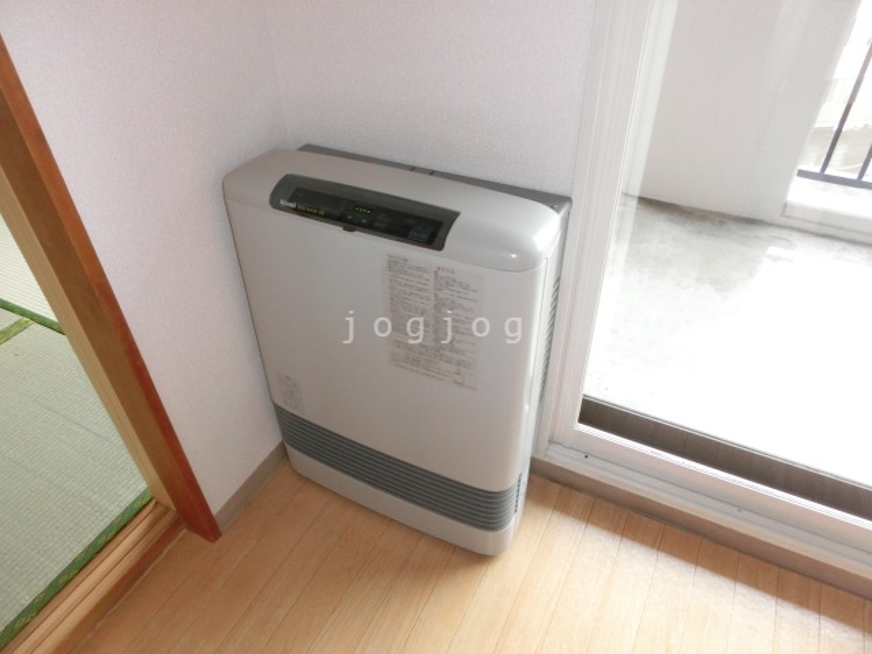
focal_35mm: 24
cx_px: 436
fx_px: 605
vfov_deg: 56.8
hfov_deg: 71.6
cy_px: 327
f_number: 3
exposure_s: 1/50
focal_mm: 4.24
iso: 400
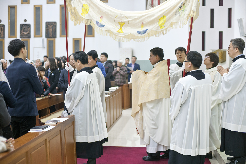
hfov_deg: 39.6
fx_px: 342
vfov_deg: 27.0
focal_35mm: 50
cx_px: 123
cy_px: 82
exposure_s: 1/100
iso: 800
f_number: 2.8
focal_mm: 50
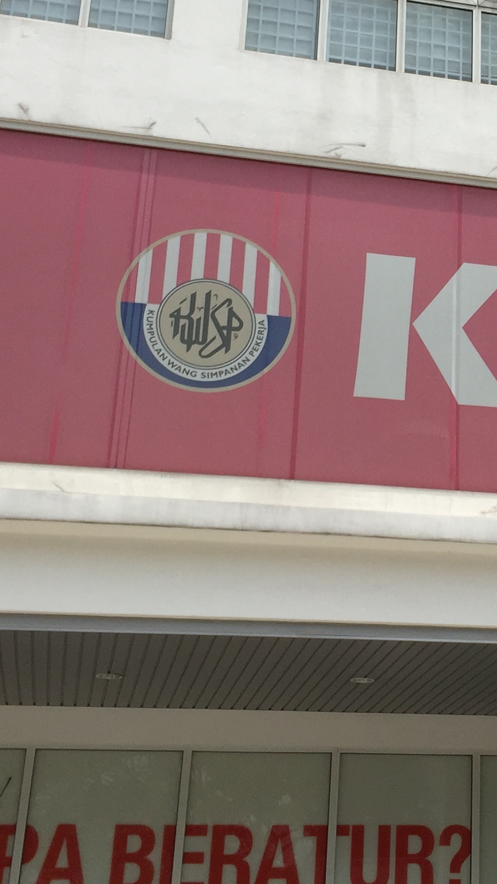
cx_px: 554
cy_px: 269
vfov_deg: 32.5
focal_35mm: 64
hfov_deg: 18.1
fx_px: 1500
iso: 32
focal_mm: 4.15
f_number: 2.2
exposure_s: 1/2825
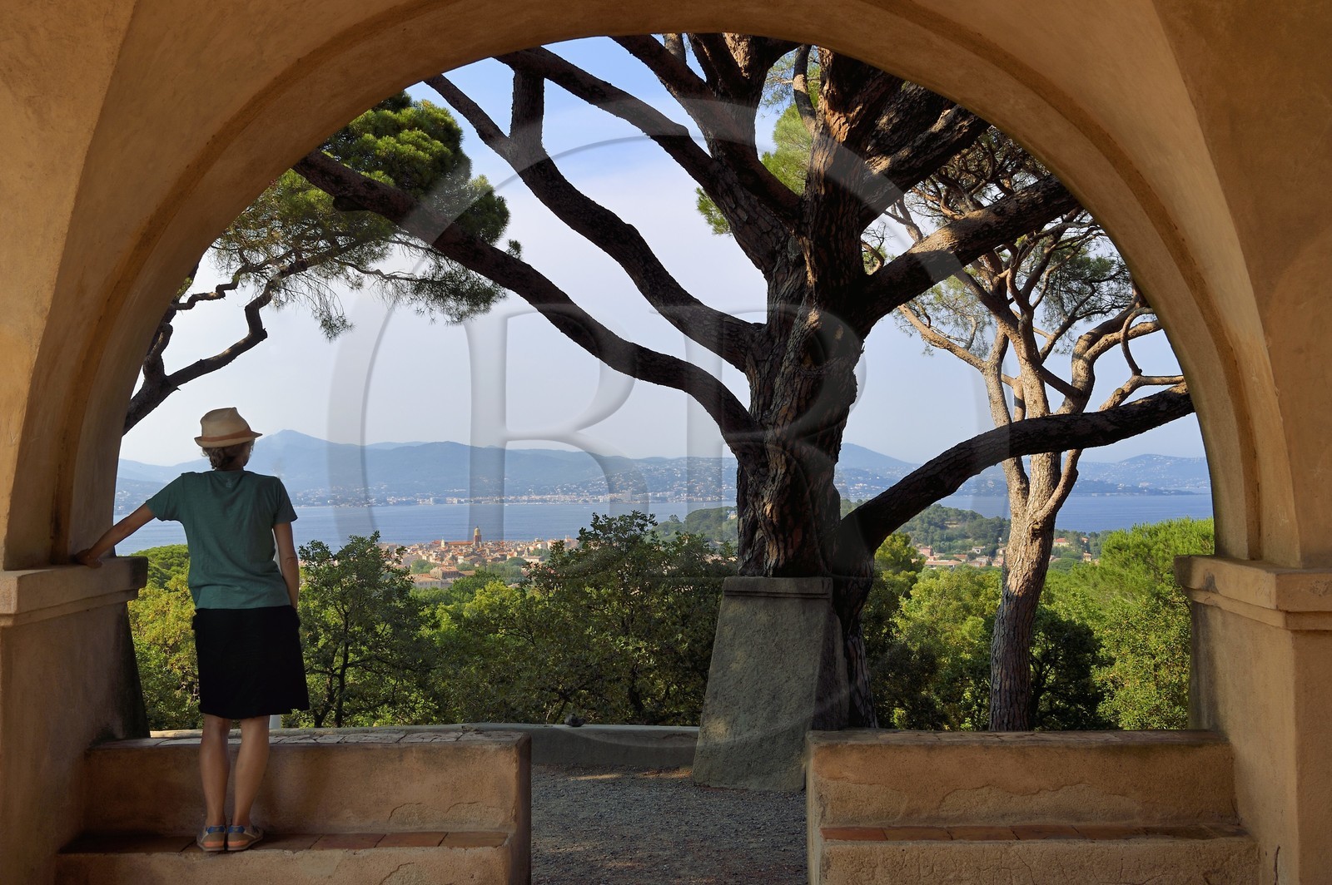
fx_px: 1479
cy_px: 442
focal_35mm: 40
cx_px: 666
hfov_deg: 48.5
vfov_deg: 33.3
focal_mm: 40
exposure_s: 1/100
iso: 200
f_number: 16
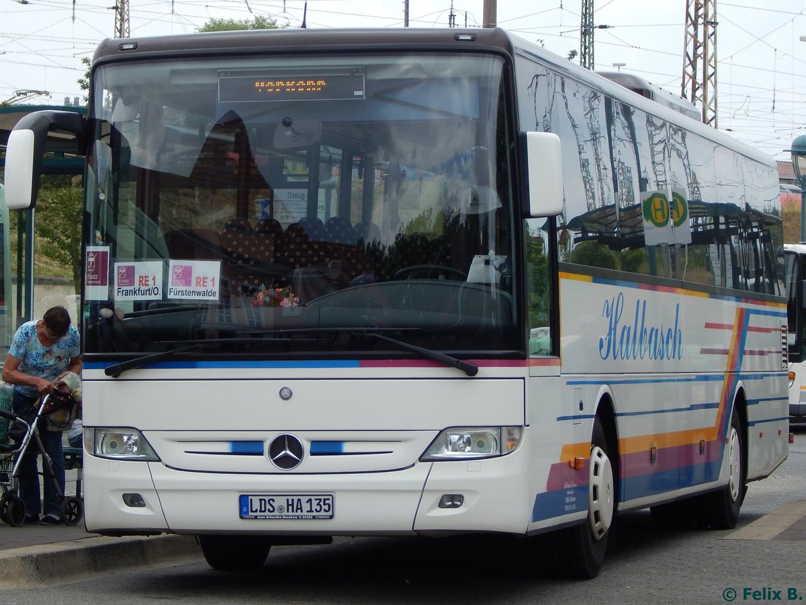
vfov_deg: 10.5
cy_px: 302
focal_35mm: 141
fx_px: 3283
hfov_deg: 14.0
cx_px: 403
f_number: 4.9
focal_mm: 25.3
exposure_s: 1/500
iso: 125
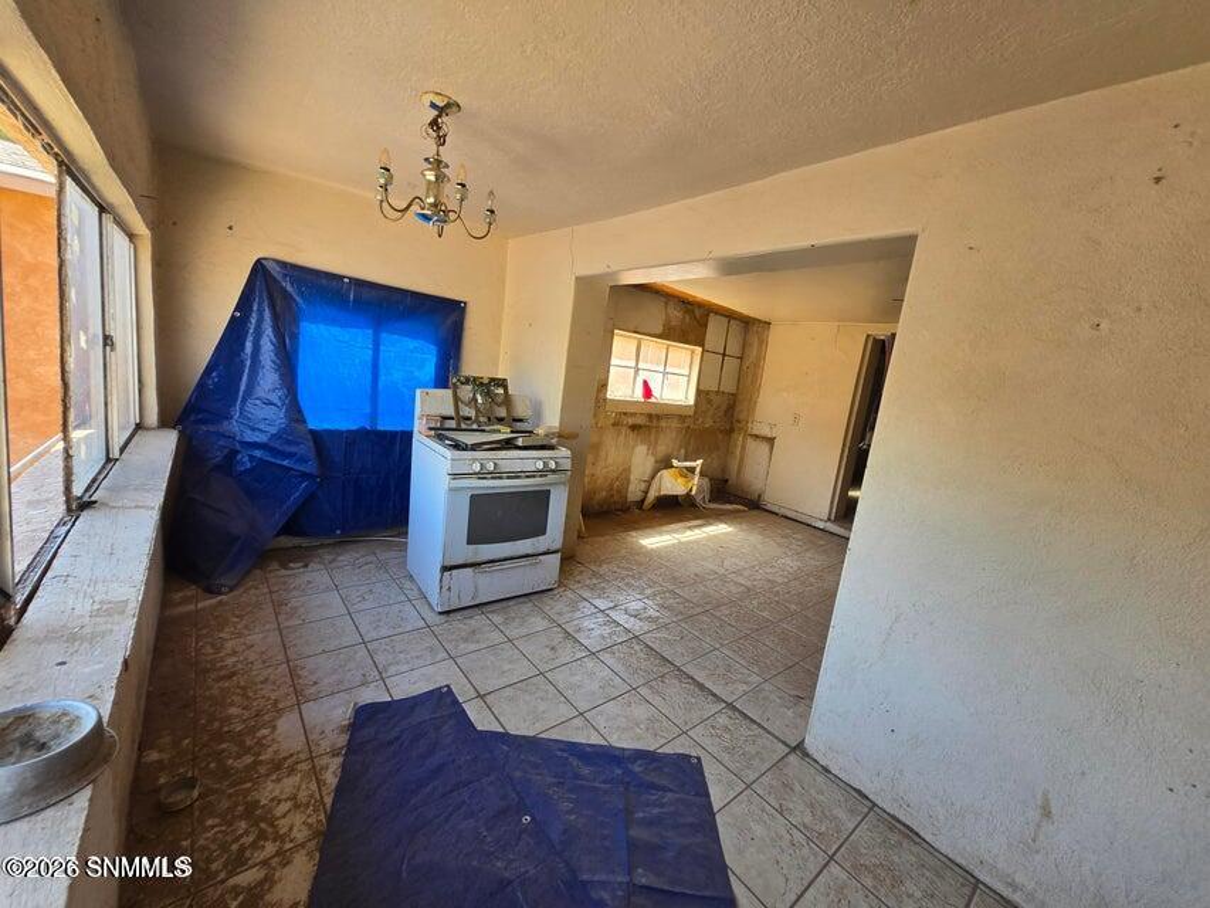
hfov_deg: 106.2
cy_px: 454
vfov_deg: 89.9
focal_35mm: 13
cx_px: 605
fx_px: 454
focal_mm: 1.7
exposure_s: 1/60
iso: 32
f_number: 2.2
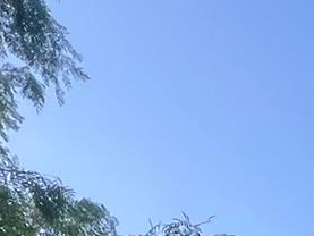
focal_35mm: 96
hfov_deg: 19.3
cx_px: 371
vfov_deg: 10.2
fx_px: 871
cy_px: 751
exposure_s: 1/206
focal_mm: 1.57
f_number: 1.8
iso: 32
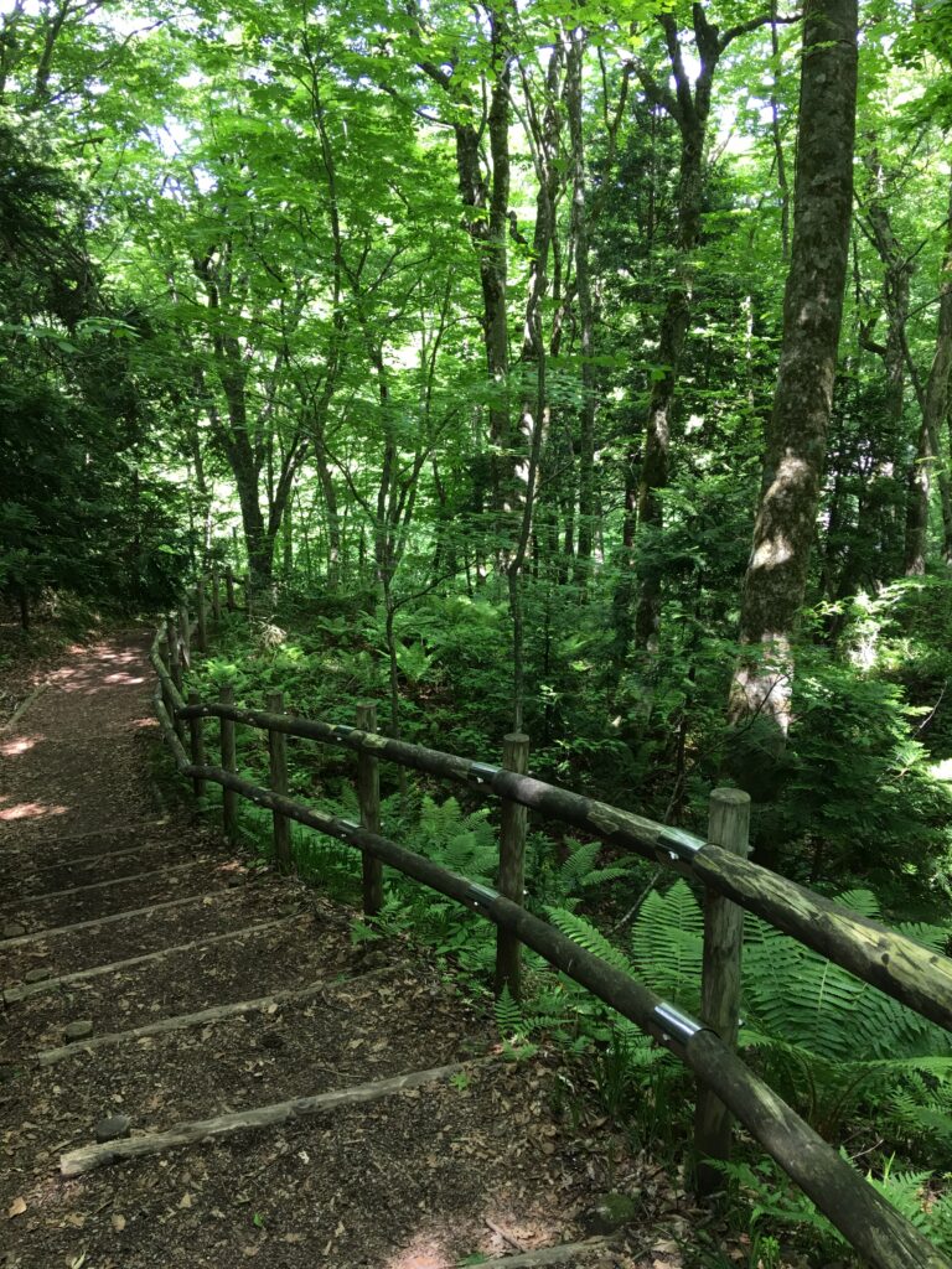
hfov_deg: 48.2
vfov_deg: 61.7
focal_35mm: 29
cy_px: 634
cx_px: 476
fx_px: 1063
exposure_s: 1/30
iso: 25
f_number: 2.2
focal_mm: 4.15
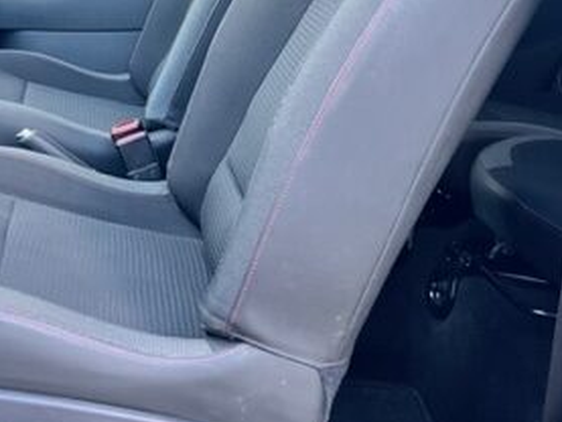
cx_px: 14
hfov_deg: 30.2
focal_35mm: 60
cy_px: 63
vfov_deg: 23.9
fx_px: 975
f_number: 1.5
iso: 100
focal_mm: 5.7
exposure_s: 1/121
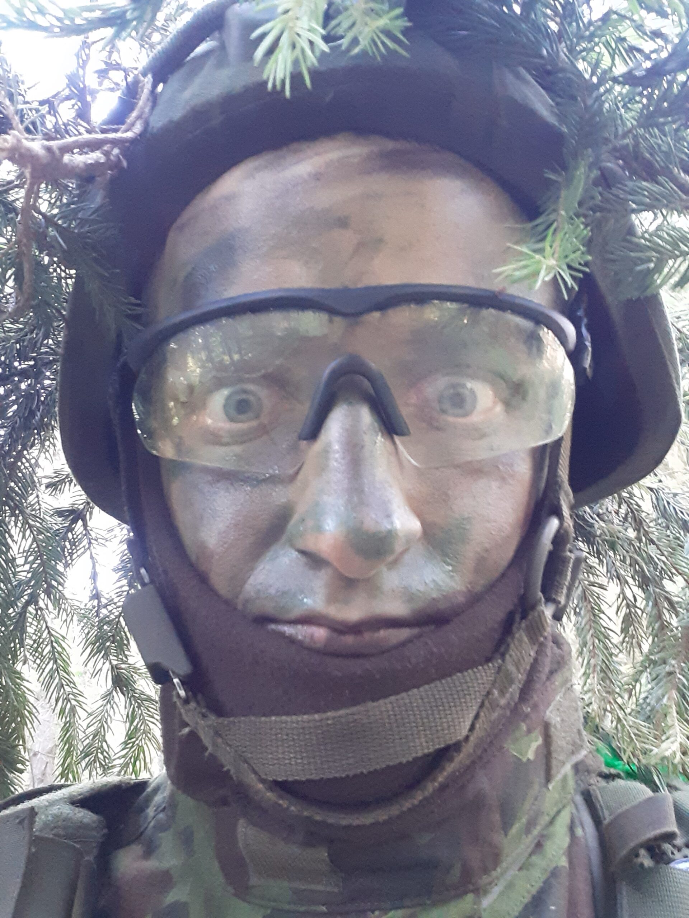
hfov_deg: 45.4
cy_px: 459
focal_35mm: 31
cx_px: 344
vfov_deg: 58.4
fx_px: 823
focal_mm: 2.61
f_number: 2
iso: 500
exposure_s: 1/20
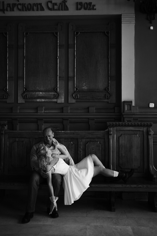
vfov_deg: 54.4
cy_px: 118
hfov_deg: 37.9
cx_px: 78
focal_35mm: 35
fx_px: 229
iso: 400
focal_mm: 35
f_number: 2.2
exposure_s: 1/160
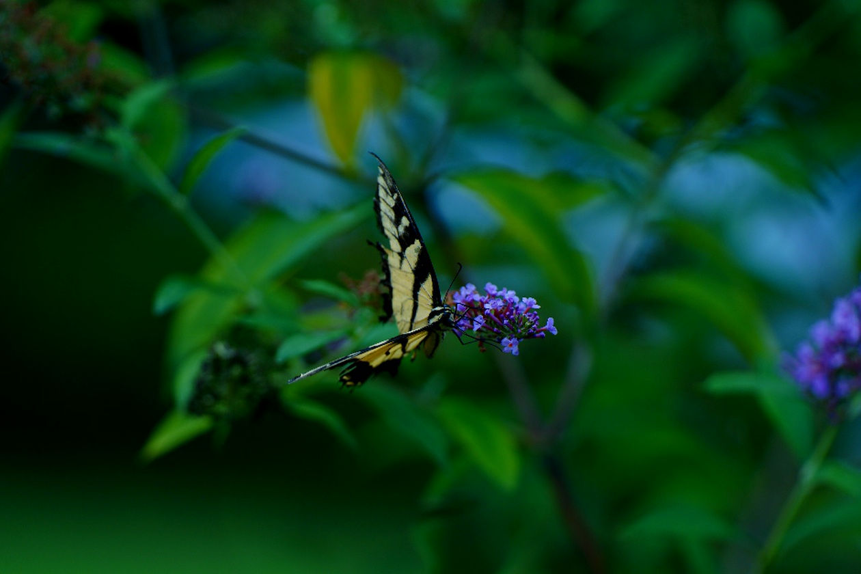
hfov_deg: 11.4
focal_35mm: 180
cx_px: 430
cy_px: 287
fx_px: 4305
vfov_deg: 7.6
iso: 100
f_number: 2.8
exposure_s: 1/667
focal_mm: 180
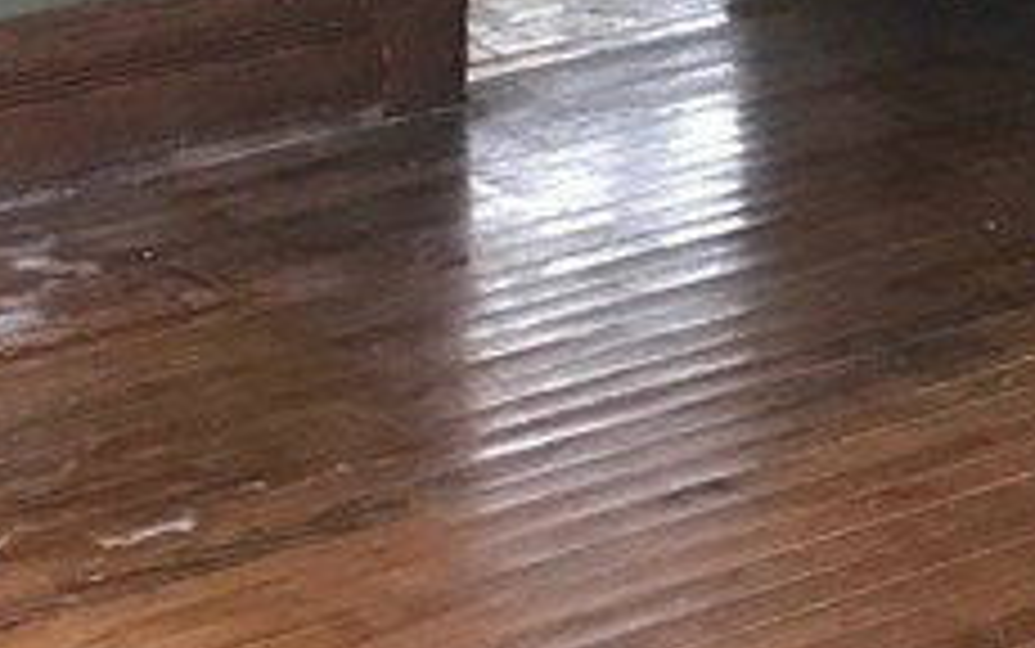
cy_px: -558
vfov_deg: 9.4
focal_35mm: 132
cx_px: 954
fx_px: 3725
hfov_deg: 15.6
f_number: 1.8
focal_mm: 3.99
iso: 80
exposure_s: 1/6
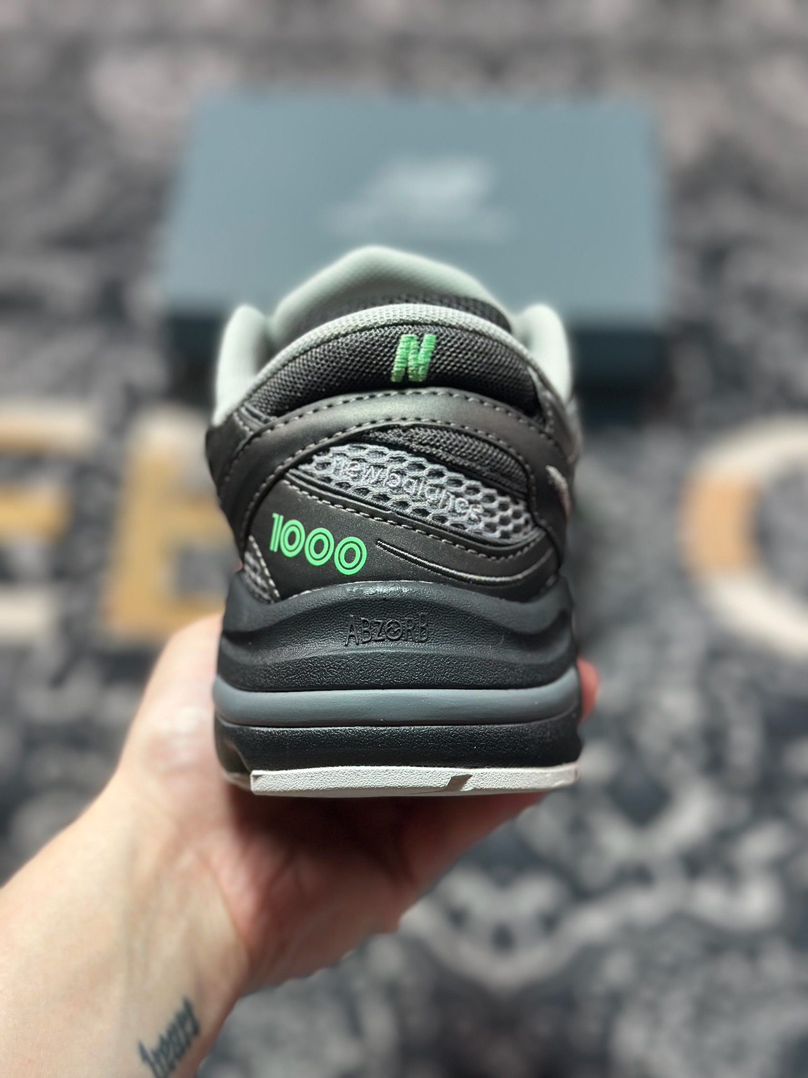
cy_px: 539
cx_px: 404
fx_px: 1494
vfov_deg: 39.7
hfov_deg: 30.3
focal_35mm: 48
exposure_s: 1/136
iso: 64
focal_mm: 6.86
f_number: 1.78
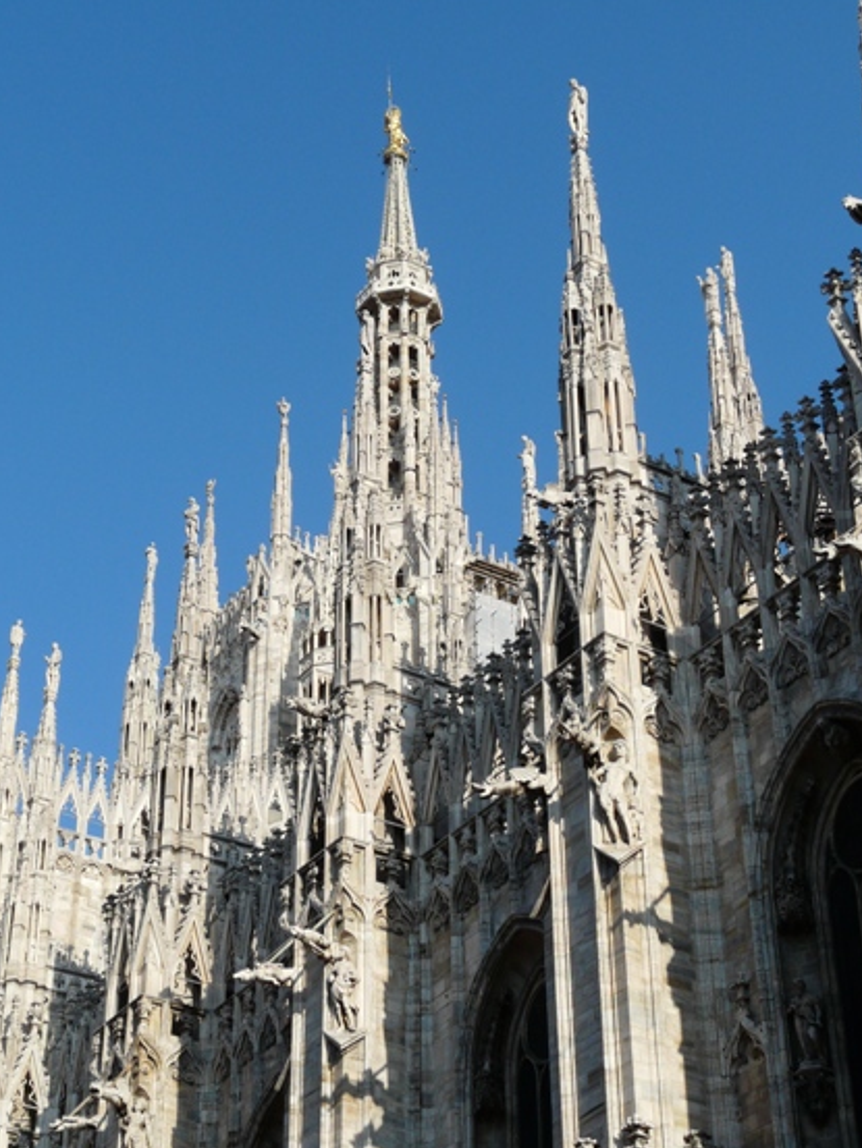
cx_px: 375
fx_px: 2356
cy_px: 551
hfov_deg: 20.7
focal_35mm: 71
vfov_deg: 27.4
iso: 100
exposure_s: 1/400
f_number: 5.6
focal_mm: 9.8
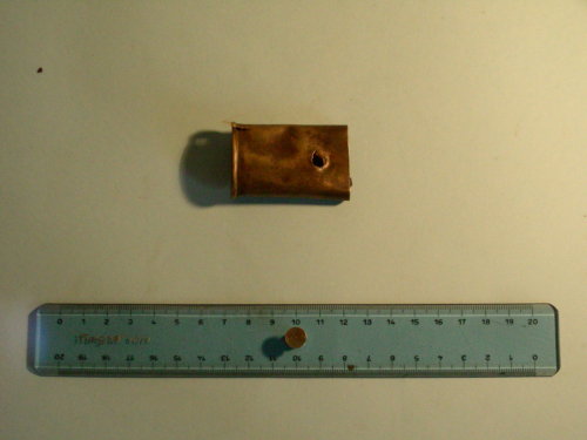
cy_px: 220
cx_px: 294
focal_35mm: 70
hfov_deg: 27.8
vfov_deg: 21.0
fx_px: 1187
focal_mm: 11.7
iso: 400
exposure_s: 1/790
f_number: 4
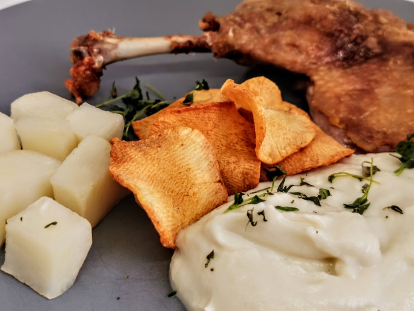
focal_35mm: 53
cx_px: 207
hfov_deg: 36.2
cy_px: 156
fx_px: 634
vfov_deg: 27.5
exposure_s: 1/139
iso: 50
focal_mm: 5.56
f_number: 1.6
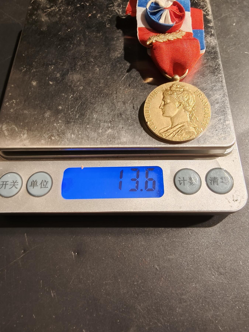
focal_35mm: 23
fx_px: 221
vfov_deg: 73.9
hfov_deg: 58.9
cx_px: 124
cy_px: 166
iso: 160
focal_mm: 2.32
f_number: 2
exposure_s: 1/55.2
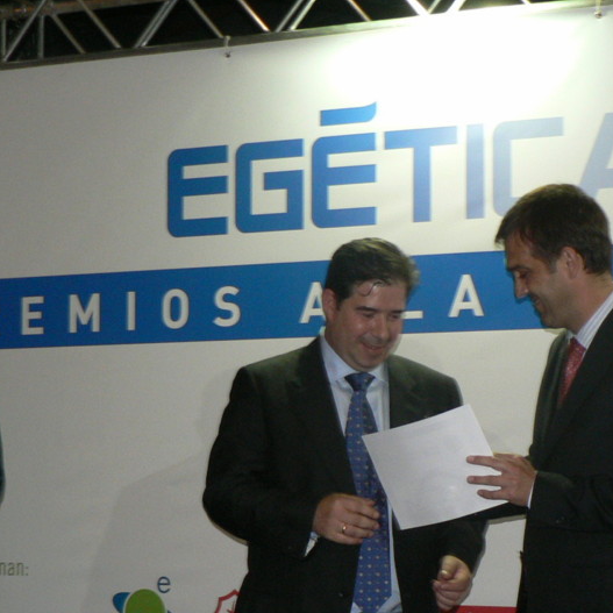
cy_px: 435
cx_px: 423
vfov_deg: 18.4
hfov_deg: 18.4
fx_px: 1883
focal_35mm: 94
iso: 200
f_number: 3.2
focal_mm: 9.3
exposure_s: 1/60
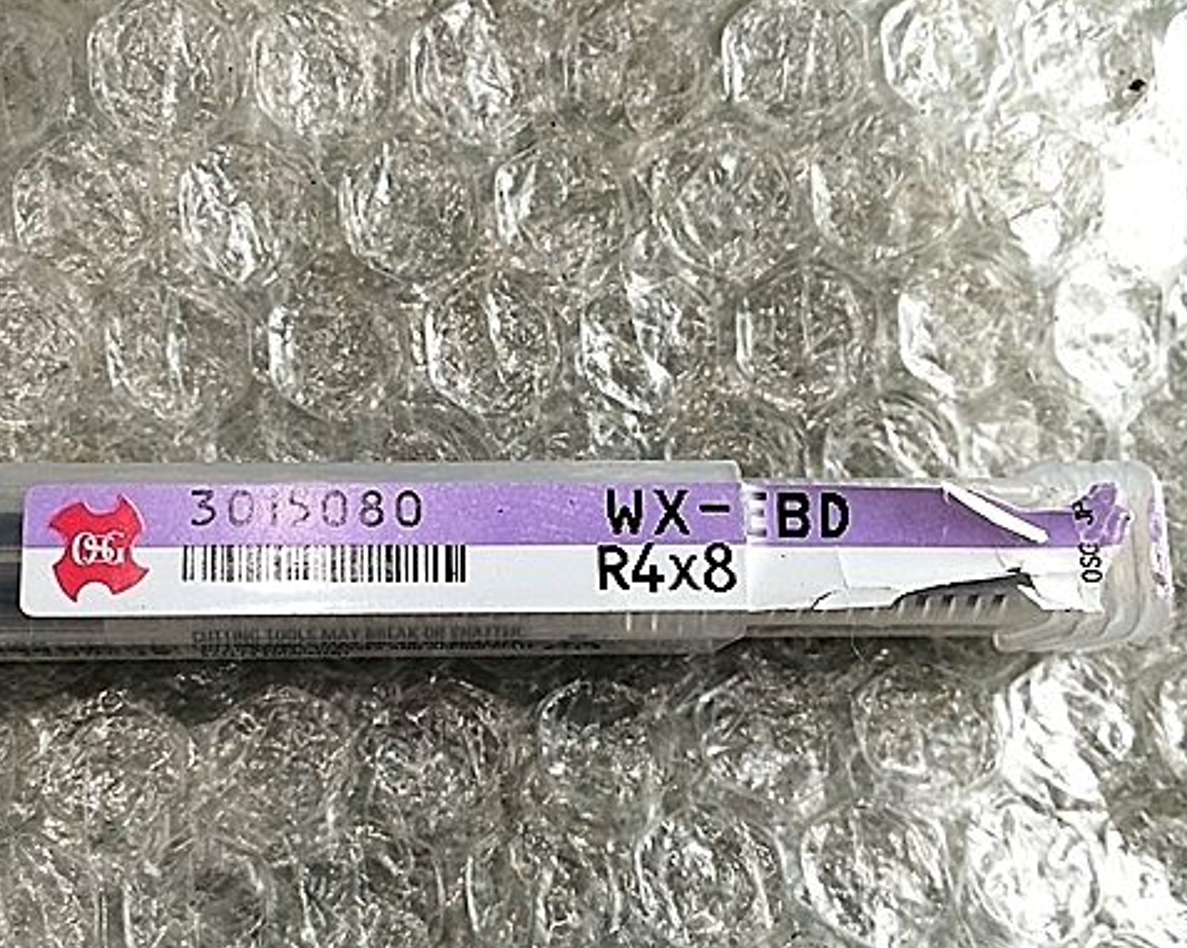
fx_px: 1334
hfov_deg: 47.5
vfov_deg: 38.9
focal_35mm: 38
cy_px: 582
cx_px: 433
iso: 80
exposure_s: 1/30
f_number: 2.2
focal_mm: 4.15
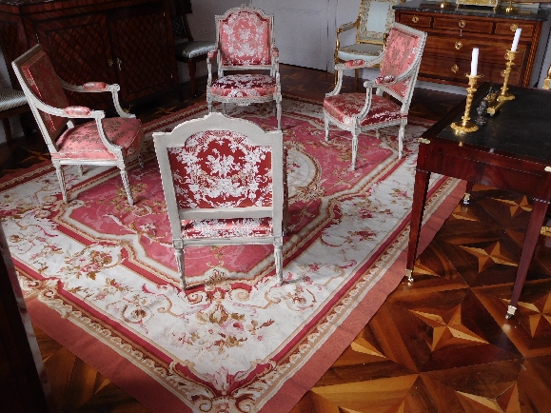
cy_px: 205
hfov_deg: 61.7
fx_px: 462
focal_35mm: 29
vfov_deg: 48.2
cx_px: 278
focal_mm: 5
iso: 140
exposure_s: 1/30
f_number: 3.5
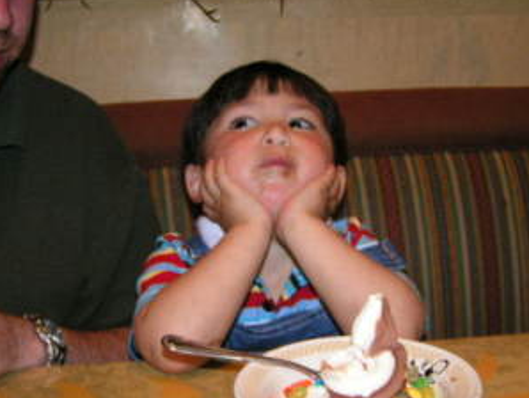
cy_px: 242
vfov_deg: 28.5
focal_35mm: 51
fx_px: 780
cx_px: 291
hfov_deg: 37.4
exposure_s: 1/40
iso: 200
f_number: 2.8
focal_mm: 5.8
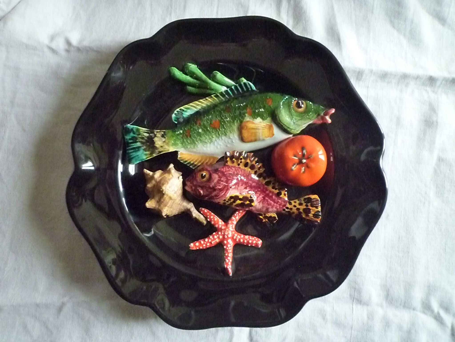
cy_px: 171
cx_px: 228
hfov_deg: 69.4
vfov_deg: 54.9
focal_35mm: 25
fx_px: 329
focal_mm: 4.4
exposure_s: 1/200
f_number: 2.8
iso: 2500
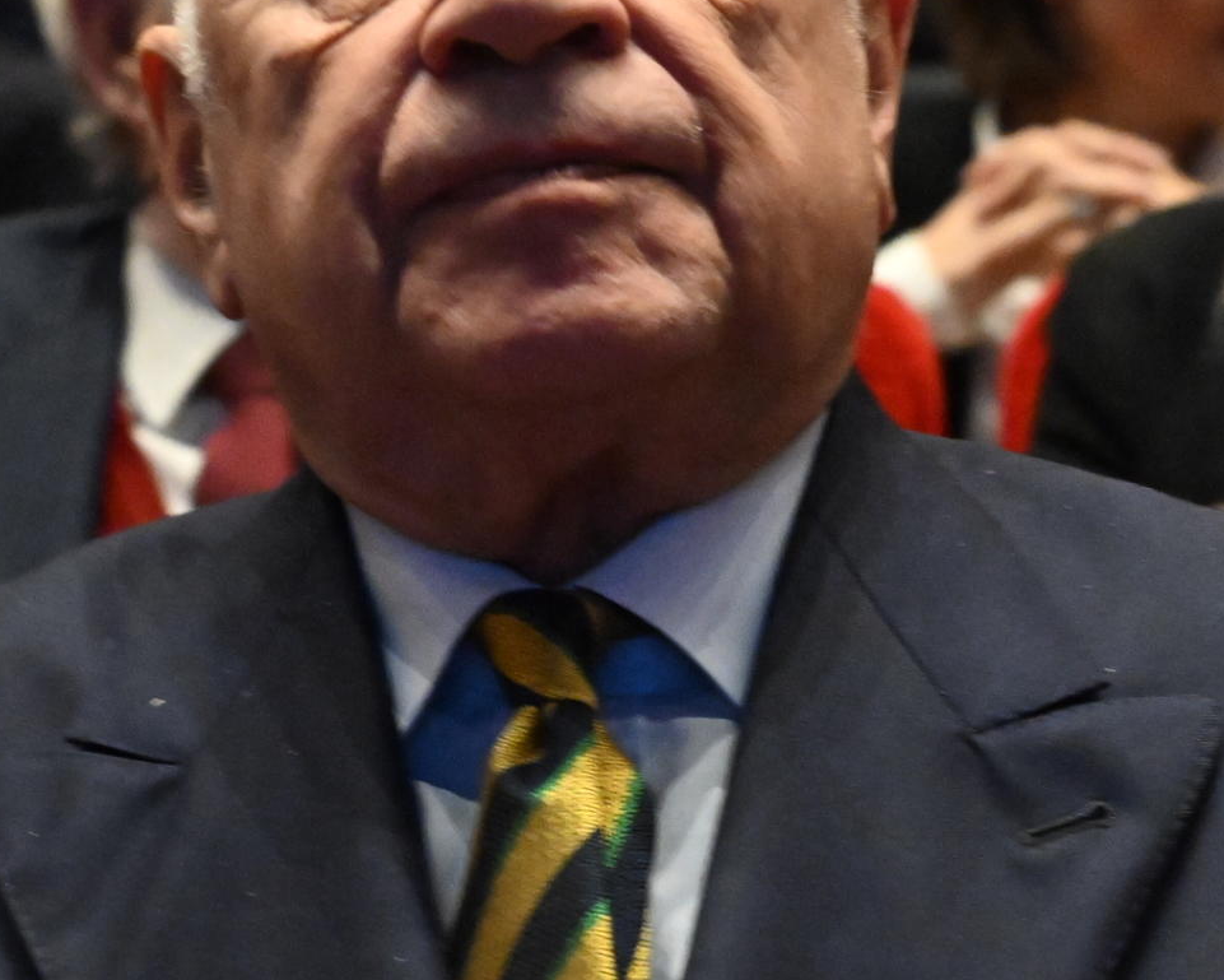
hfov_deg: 12.8
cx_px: 779
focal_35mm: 150
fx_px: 5434
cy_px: 533
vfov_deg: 10.3
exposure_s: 1/80
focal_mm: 50
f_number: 4.5
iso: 8000
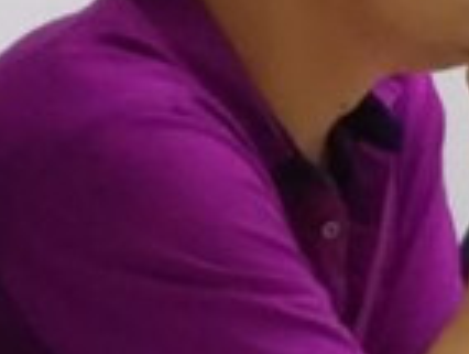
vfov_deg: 5.4
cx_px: 958
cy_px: -146
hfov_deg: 7.0
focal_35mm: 274
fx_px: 3719
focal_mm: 5.55
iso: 200
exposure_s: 1/33.3
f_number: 2.4
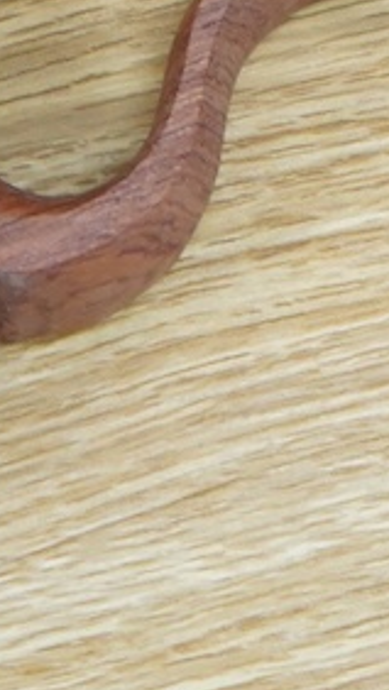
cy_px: -518
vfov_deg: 7.8
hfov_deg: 4.5
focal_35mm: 268
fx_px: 4906
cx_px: 858
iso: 2500
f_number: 7.1
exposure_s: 1/80
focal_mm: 42
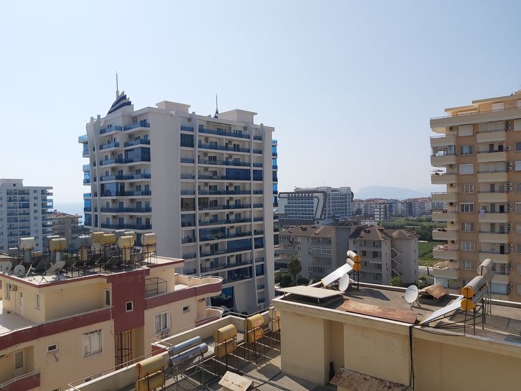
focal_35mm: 26
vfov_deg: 53.1
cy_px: 196
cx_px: 260
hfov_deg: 67.3
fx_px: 391
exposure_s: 1/4483
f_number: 1.7
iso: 64
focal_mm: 3.92
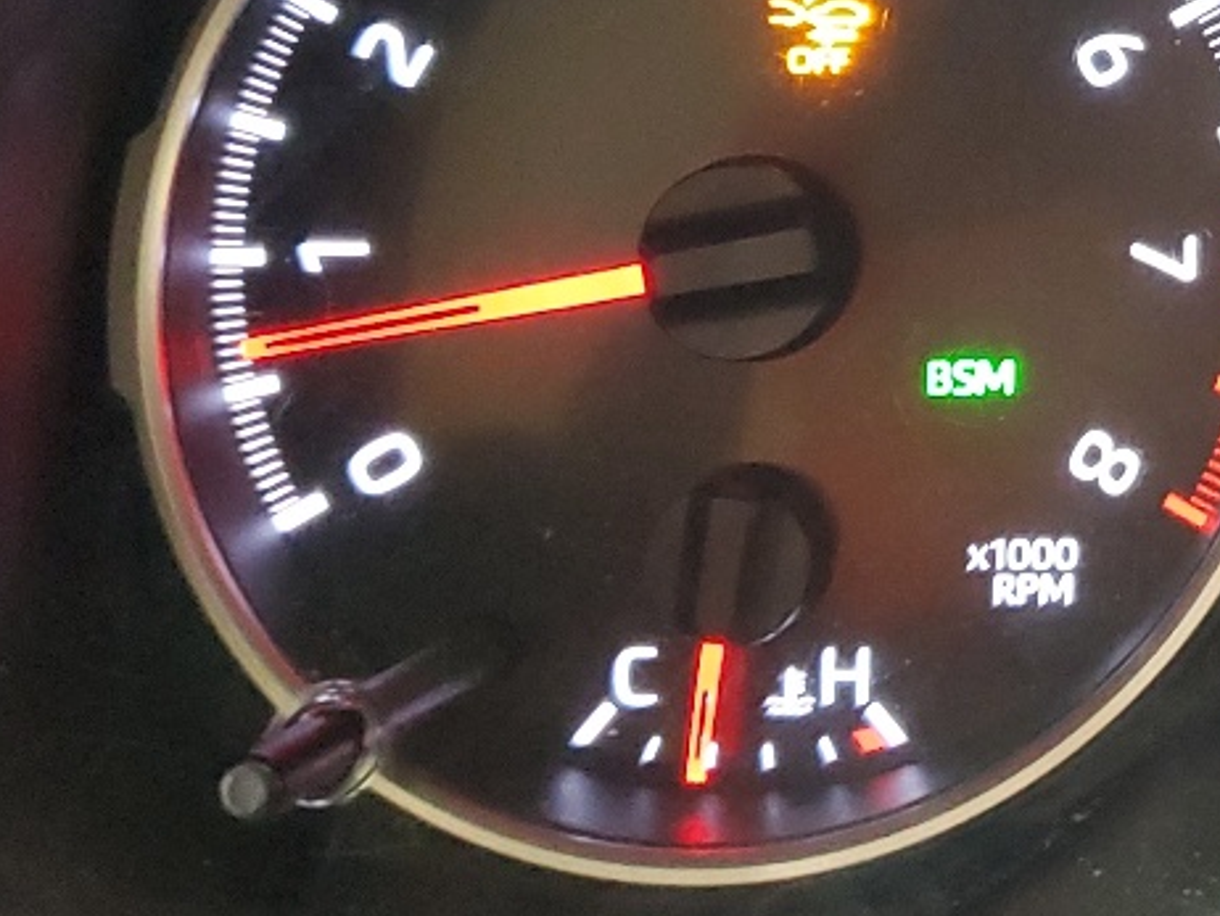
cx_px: 1513
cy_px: 55
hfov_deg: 20.2
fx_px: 3174
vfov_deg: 16.2
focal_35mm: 90
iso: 326
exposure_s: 1/20
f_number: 1.5
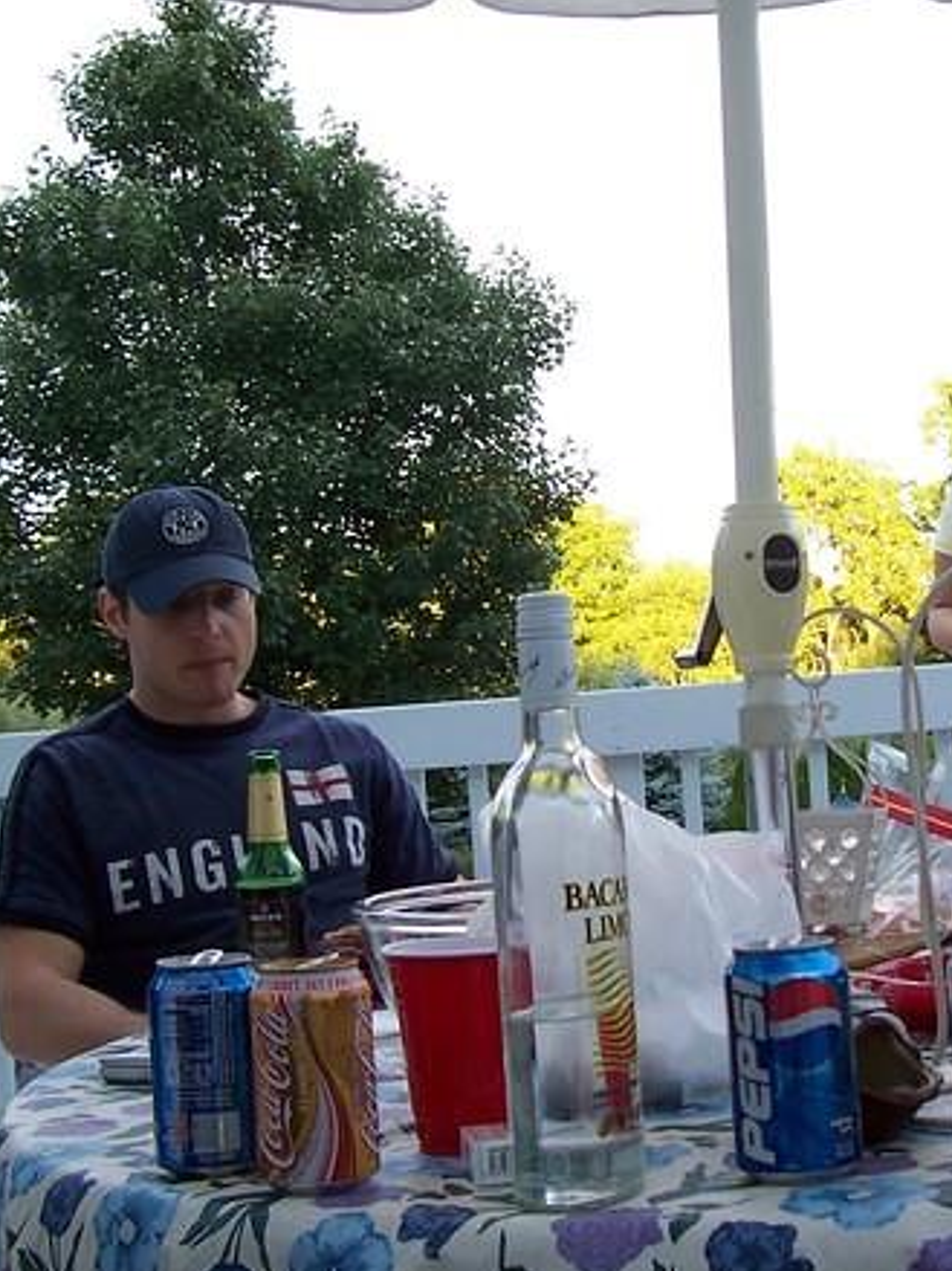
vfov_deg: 35.5
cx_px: 639
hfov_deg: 26.9
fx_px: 1981
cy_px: 596
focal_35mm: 54
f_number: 2.8
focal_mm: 5.6
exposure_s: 1/125
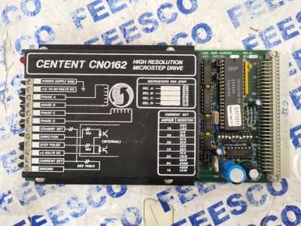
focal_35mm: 26
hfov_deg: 67.3
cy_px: 113
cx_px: 150
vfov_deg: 53.1
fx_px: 226
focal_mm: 5.58
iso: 800
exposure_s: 1/25
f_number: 1.8
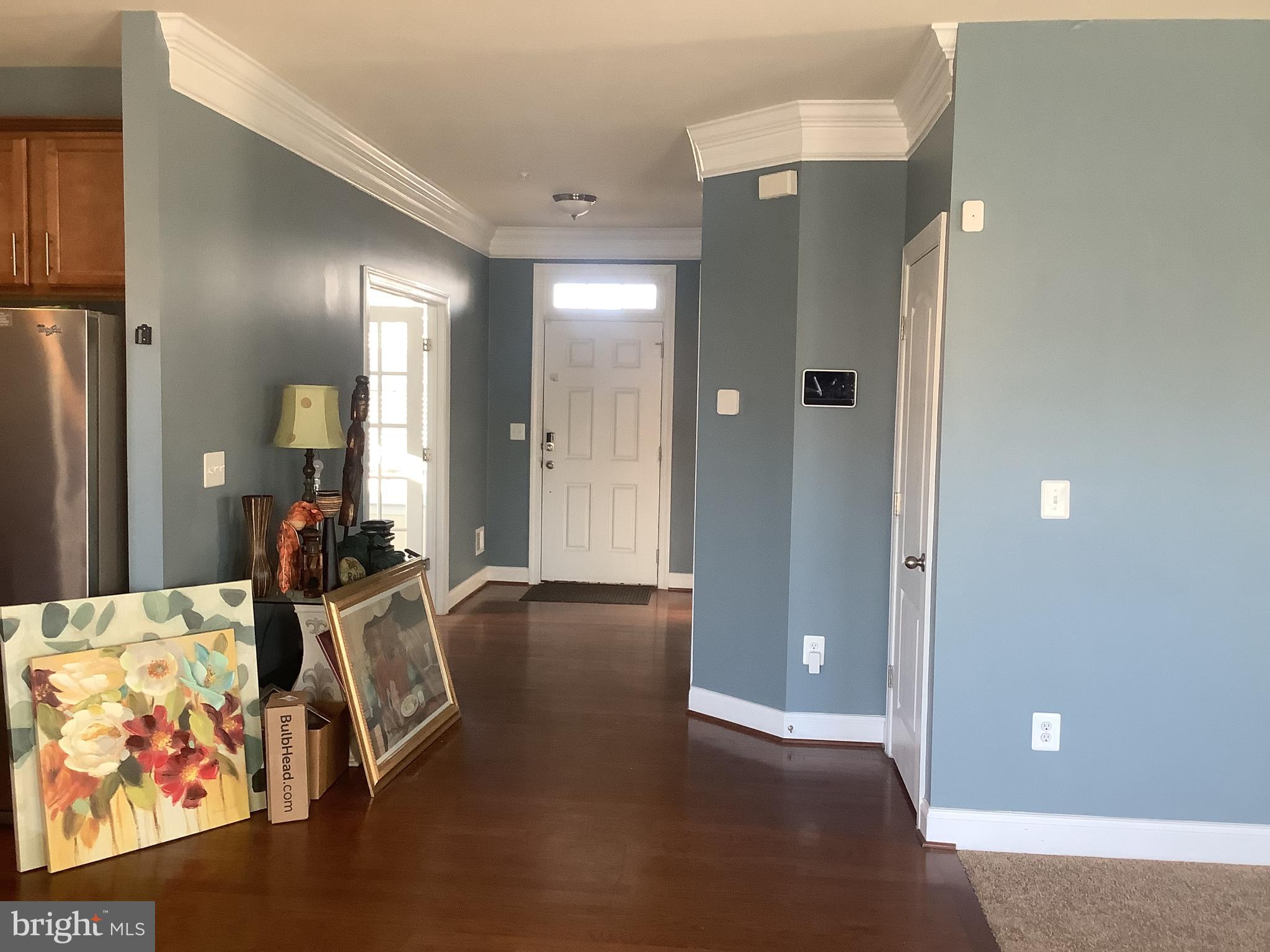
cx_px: 635
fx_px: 1137
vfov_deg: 45.4
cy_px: 476
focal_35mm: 31
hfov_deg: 58.4
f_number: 2.4
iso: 125
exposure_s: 1/60
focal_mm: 3.3
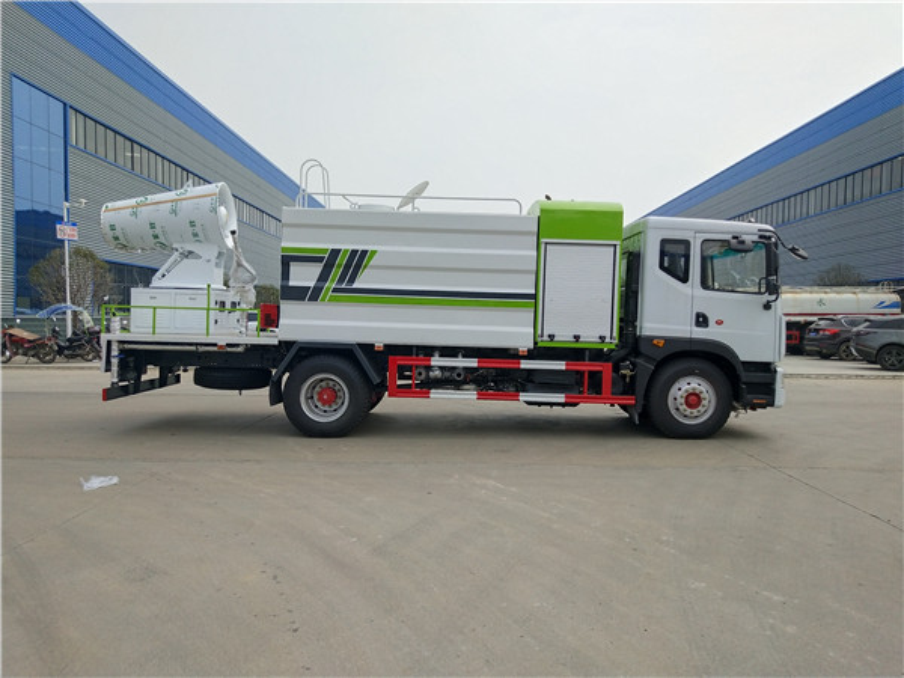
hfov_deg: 60.0
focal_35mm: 30
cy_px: 339
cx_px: 452
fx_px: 783
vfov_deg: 46.8
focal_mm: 3.95
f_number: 1.8
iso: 50
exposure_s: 1/3690
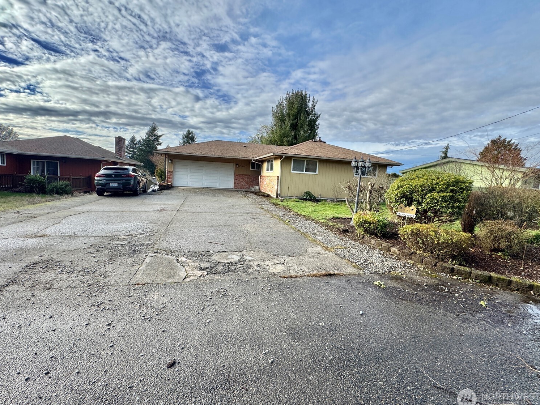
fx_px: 234
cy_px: 196
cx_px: 262
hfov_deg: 98.1
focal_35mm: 15
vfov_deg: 81.7
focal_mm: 2.22
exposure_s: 1/804
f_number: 2.2
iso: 40
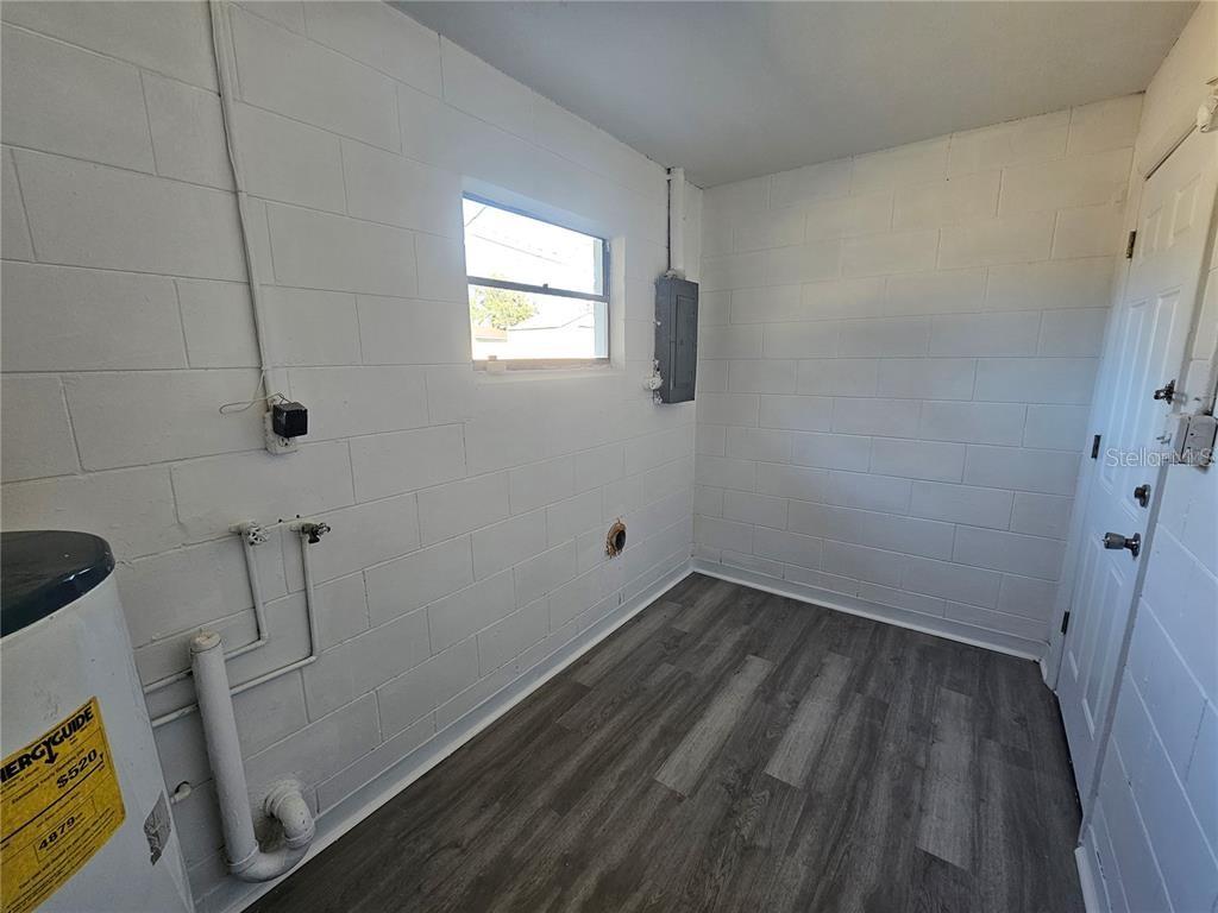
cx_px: 609
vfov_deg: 89.9
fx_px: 457
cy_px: 456
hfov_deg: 106.2
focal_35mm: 13
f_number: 2.2
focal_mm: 2.2
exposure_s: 1/60
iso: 100
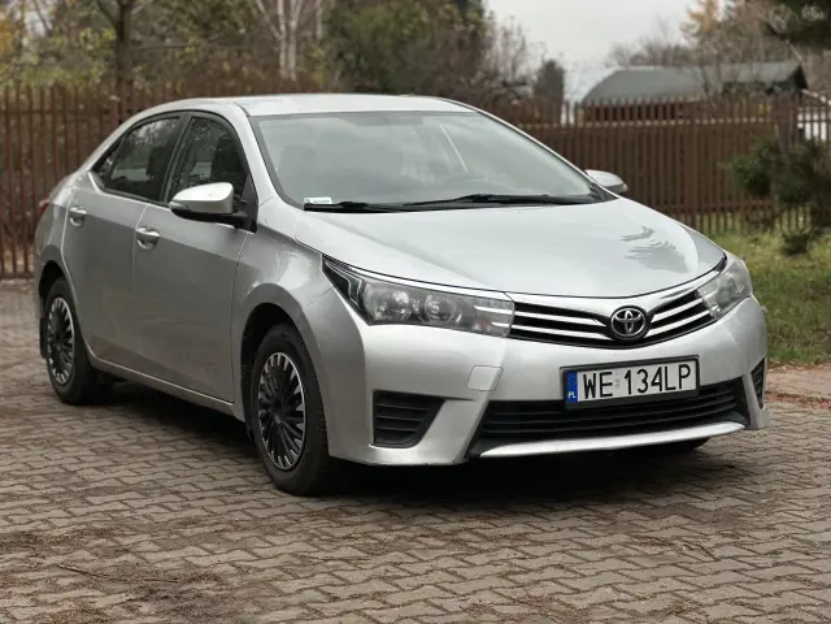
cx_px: 416
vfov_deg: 19.1
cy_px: 312
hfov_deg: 25.3
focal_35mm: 77
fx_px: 1848
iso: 20
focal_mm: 9
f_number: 2.8
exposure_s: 1/135
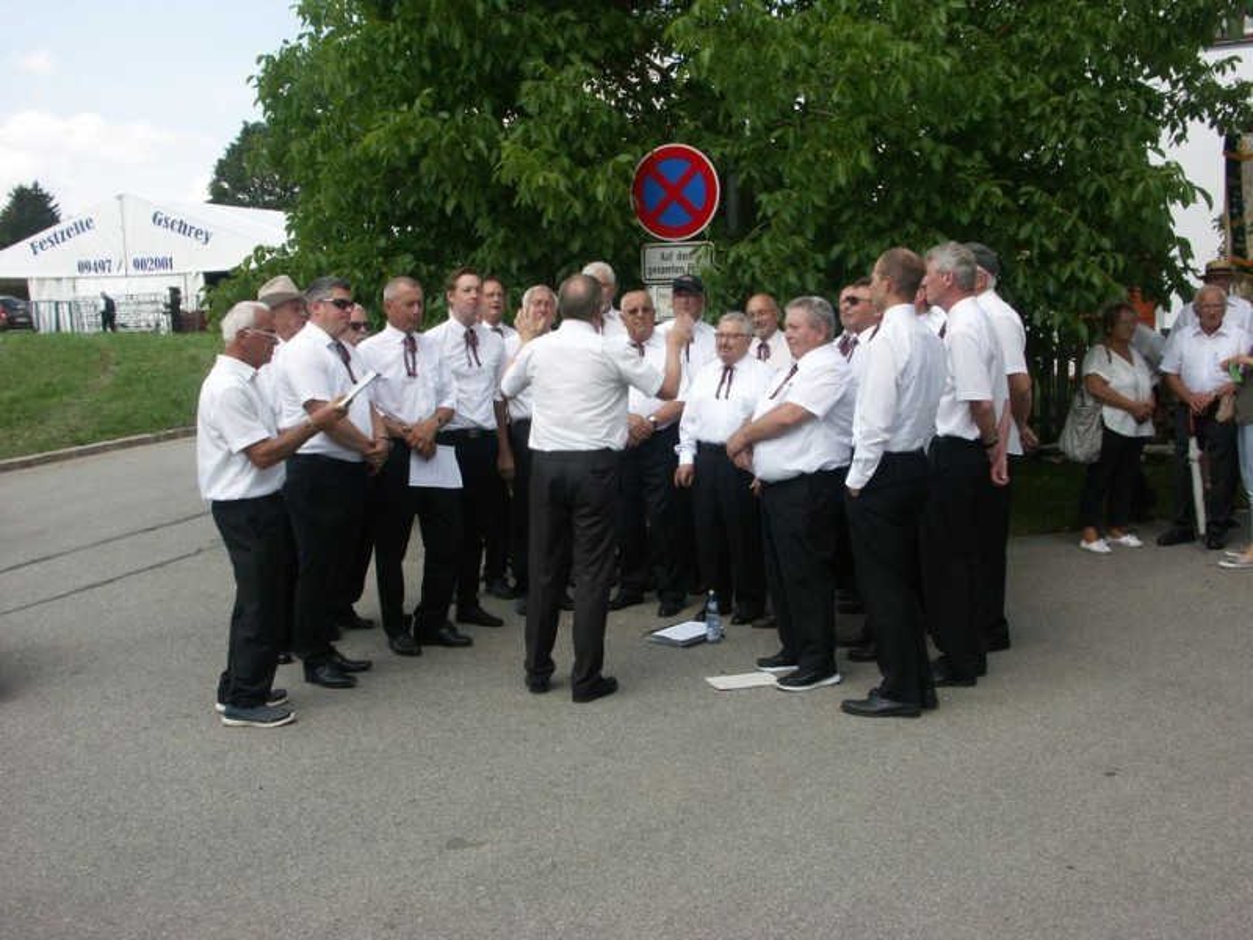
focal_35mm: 38
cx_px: 626
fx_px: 1375
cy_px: 470
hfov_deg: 49.0
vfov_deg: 37.7
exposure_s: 1/100
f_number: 8
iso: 64
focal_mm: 9.71
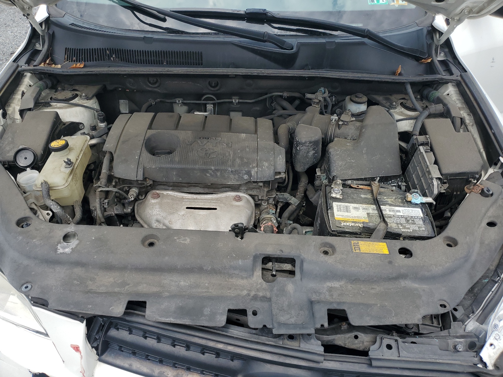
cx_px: 252
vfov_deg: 53.1
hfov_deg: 67.3
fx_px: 378
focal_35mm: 26
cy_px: 188
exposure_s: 1/2000
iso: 50
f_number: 1.5
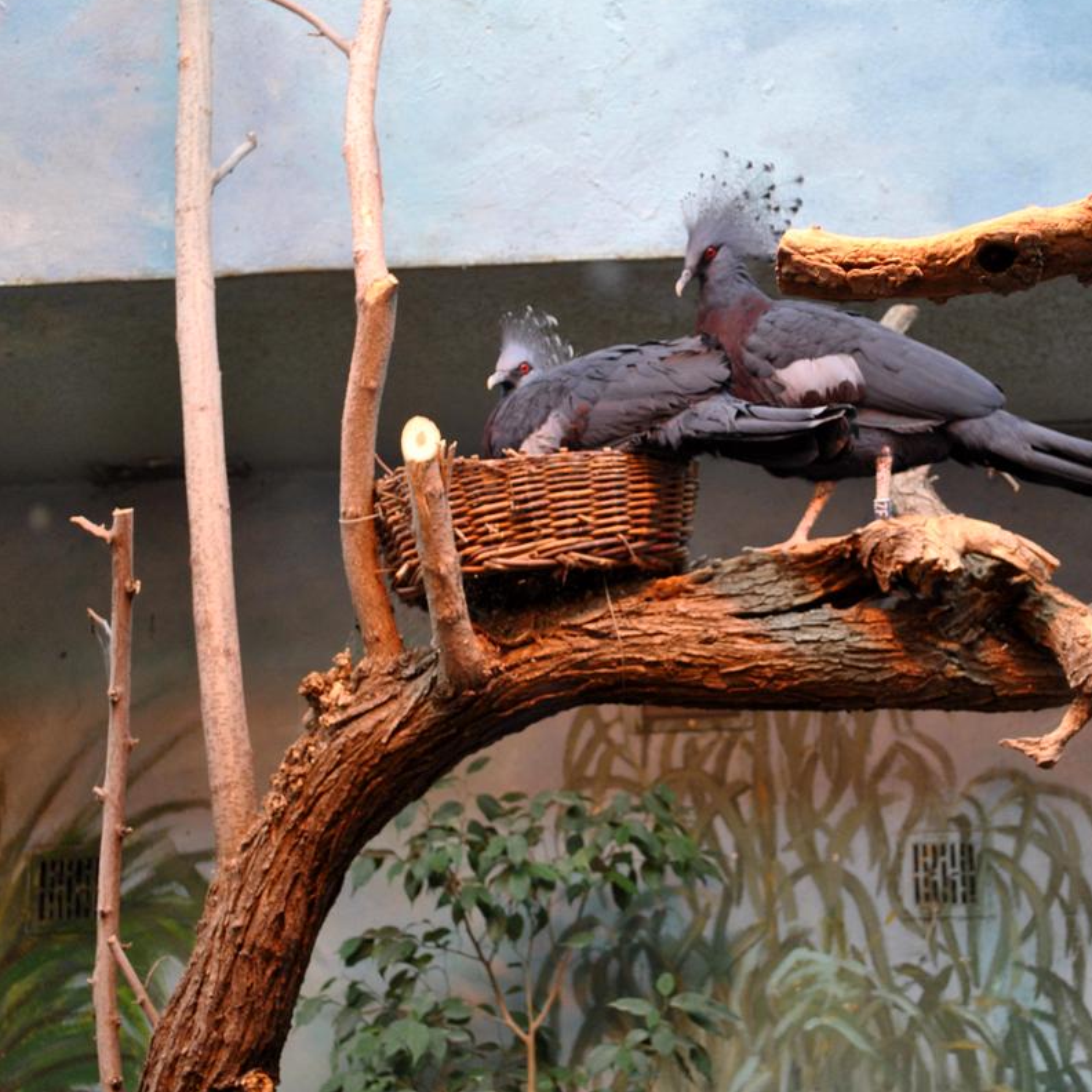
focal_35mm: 77
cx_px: 756
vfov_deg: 22.5
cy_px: 542
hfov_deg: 22.4
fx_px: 2748
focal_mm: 40
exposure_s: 1/30
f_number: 5.3
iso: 360
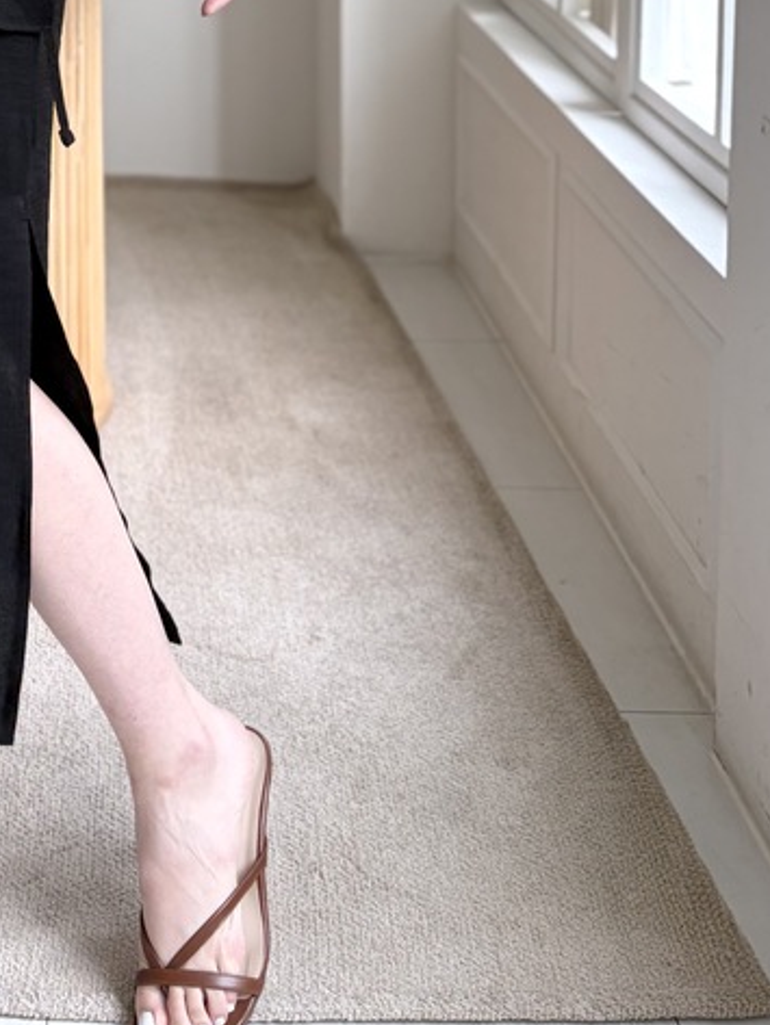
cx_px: 7
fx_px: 1630
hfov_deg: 25.3
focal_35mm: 55
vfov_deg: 32.1
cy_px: -11
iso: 100
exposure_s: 1/121
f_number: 1.6
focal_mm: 5.96
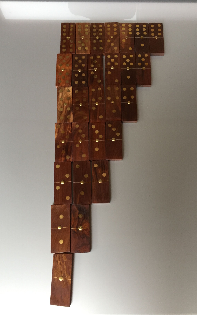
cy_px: 157
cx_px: 113
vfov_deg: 61.2
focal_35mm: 31
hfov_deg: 40.5
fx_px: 266
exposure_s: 1/33
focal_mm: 4.15
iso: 125
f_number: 2.2
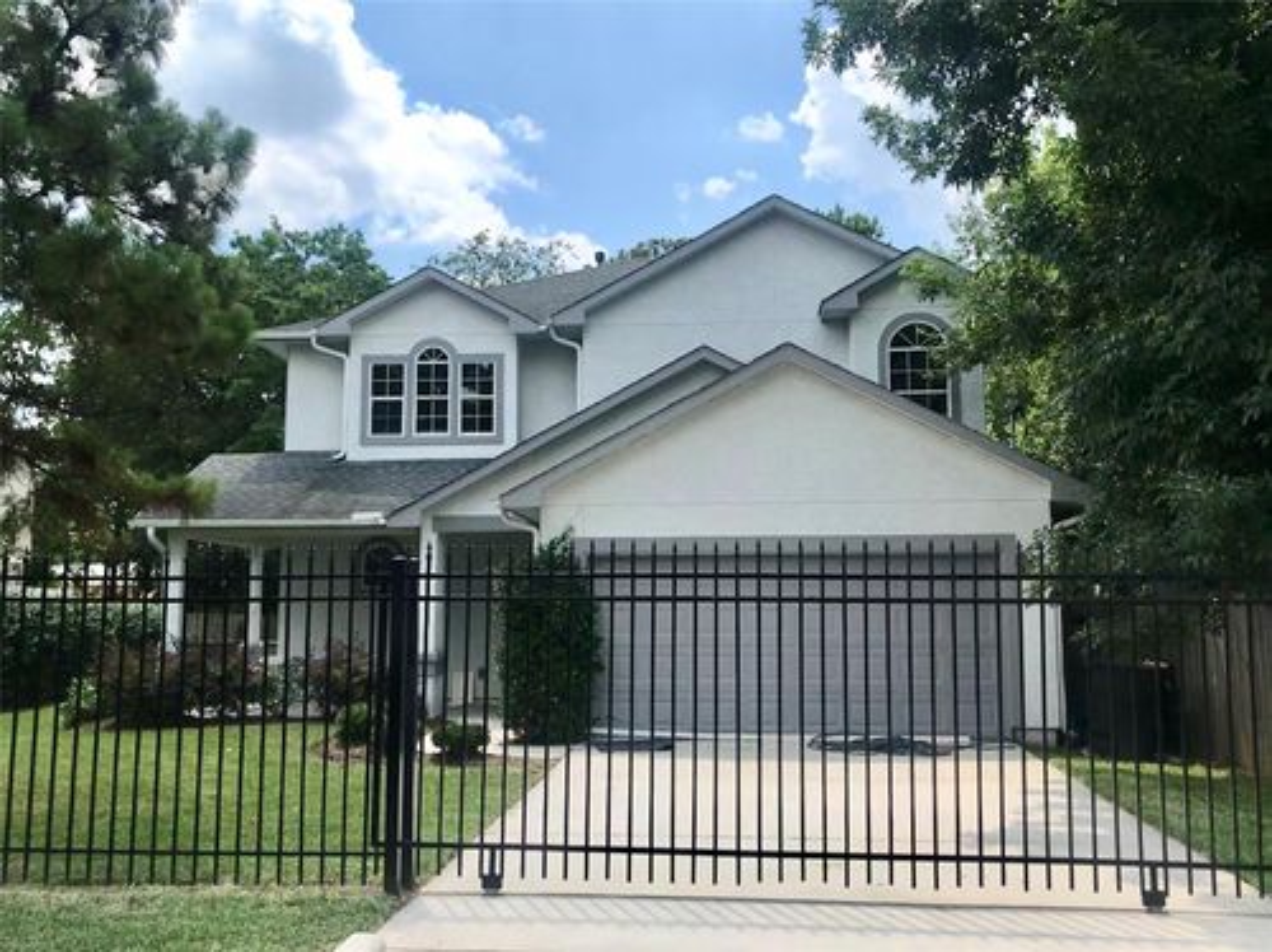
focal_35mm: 28
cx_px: 636
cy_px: 476
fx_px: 1028
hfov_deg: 63.5
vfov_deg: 49.7
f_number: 1.8
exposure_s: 1/2740
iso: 20
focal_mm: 3.99
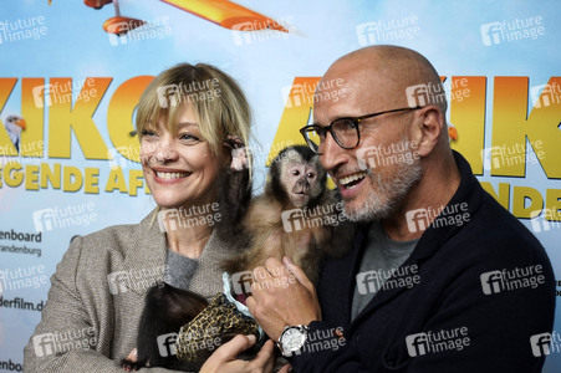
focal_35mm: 60
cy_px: 186
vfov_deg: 22.6
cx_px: 280
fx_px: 934
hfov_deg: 33.4
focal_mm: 60
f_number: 4
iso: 640
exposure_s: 1/160
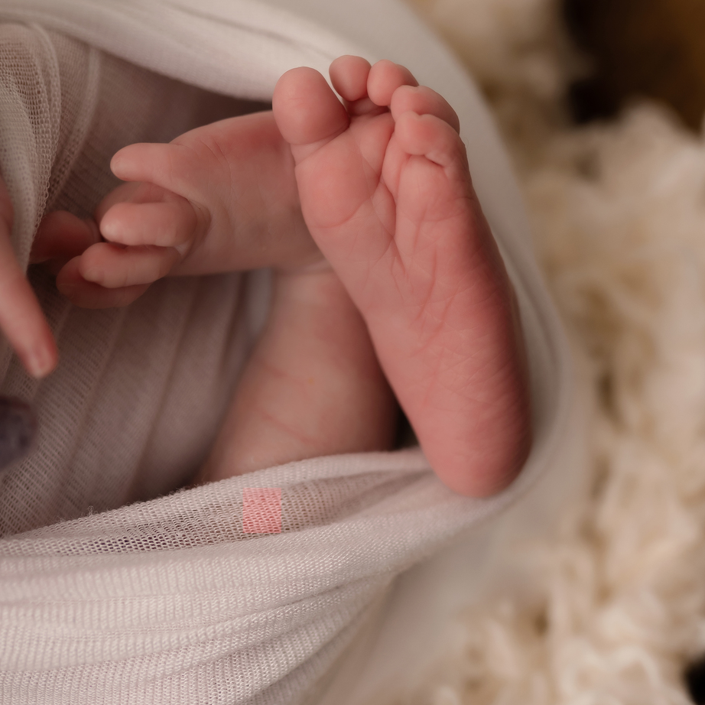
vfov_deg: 29.1
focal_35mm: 58
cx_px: 395
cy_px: 180
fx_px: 1336
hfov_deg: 29.5
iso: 160
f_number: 2.8
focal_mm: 35
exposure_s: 1/160
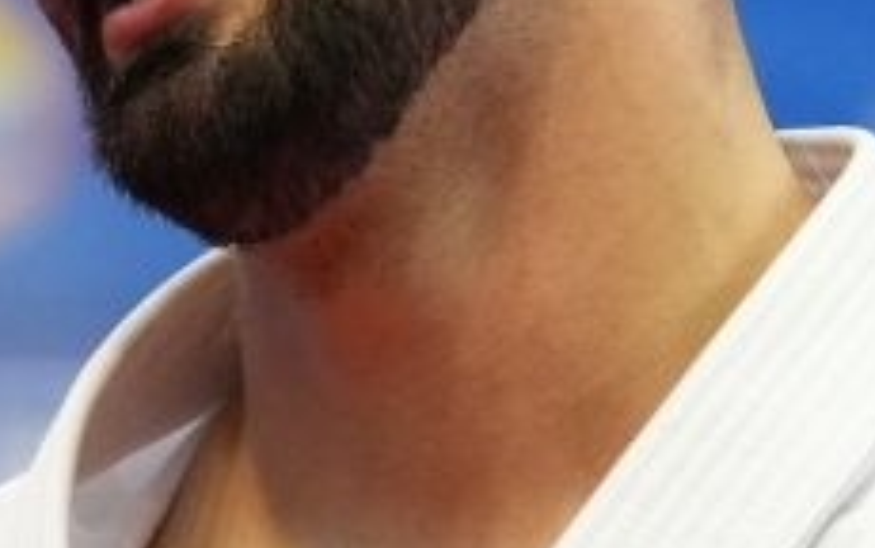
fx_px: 13313
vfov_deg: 2.4
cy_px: 837
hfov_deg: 3.8
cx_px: 183
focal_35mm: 558
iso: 2000
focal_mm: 70
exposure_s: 1/500
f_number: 2.8
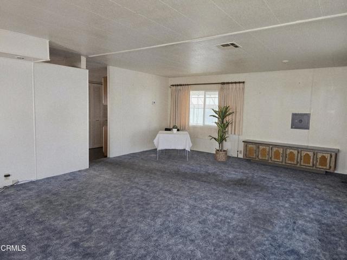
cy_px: 130
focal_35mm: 23
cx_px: 174
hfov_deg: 73.9
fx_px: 231
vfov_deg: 58.9
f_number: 1.7
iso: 160
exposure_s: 1/120
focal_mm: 6.3
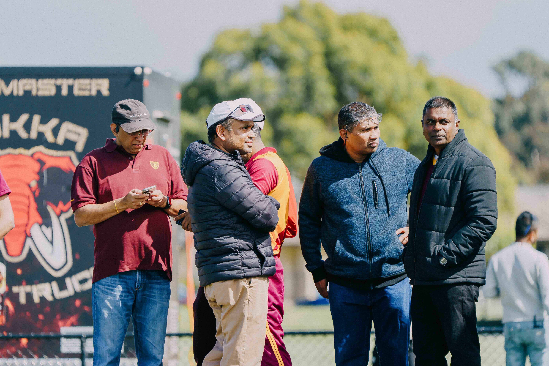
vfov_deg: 3.4
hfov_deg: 5.1
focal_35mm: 407
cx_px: 274
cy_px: 183
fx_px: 6206
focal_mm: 407
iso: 320
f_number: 6.3
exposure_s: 1/800
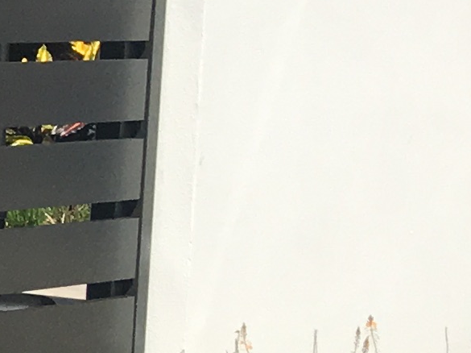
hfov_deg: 8.0
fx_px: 2720
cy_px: 223
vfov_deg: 7.4
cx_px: -1113
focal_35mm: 200
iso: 25
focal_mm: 4.15
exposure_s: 1/1832
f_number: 2.2
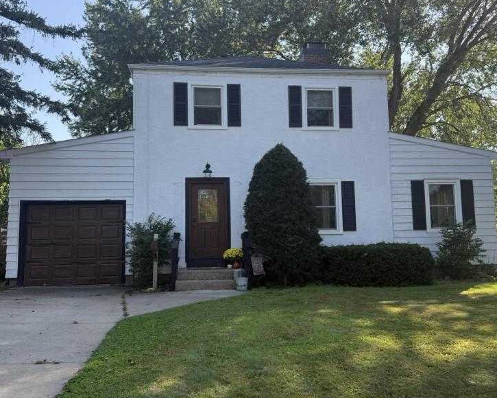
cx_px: 253
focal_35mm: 31
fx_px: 456
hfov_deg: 57.2
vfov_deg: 47.1
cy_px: 187
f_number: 1.78
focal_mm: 6.76
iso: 100
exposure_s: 1/1156
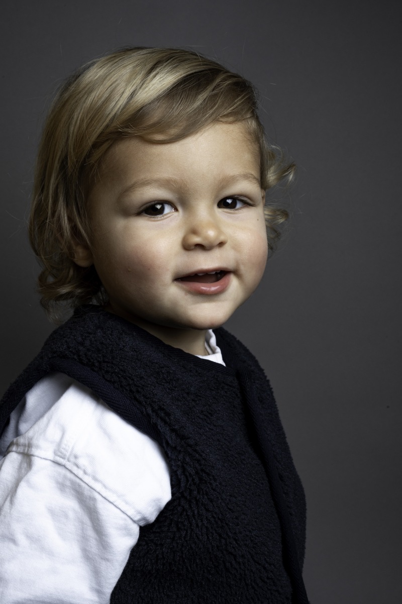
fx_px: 755
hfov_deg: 29.8
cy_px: 302
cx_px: 201
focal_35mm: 45
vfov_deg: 43.6
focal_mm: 45
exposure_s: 1/100
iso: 320
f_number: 18
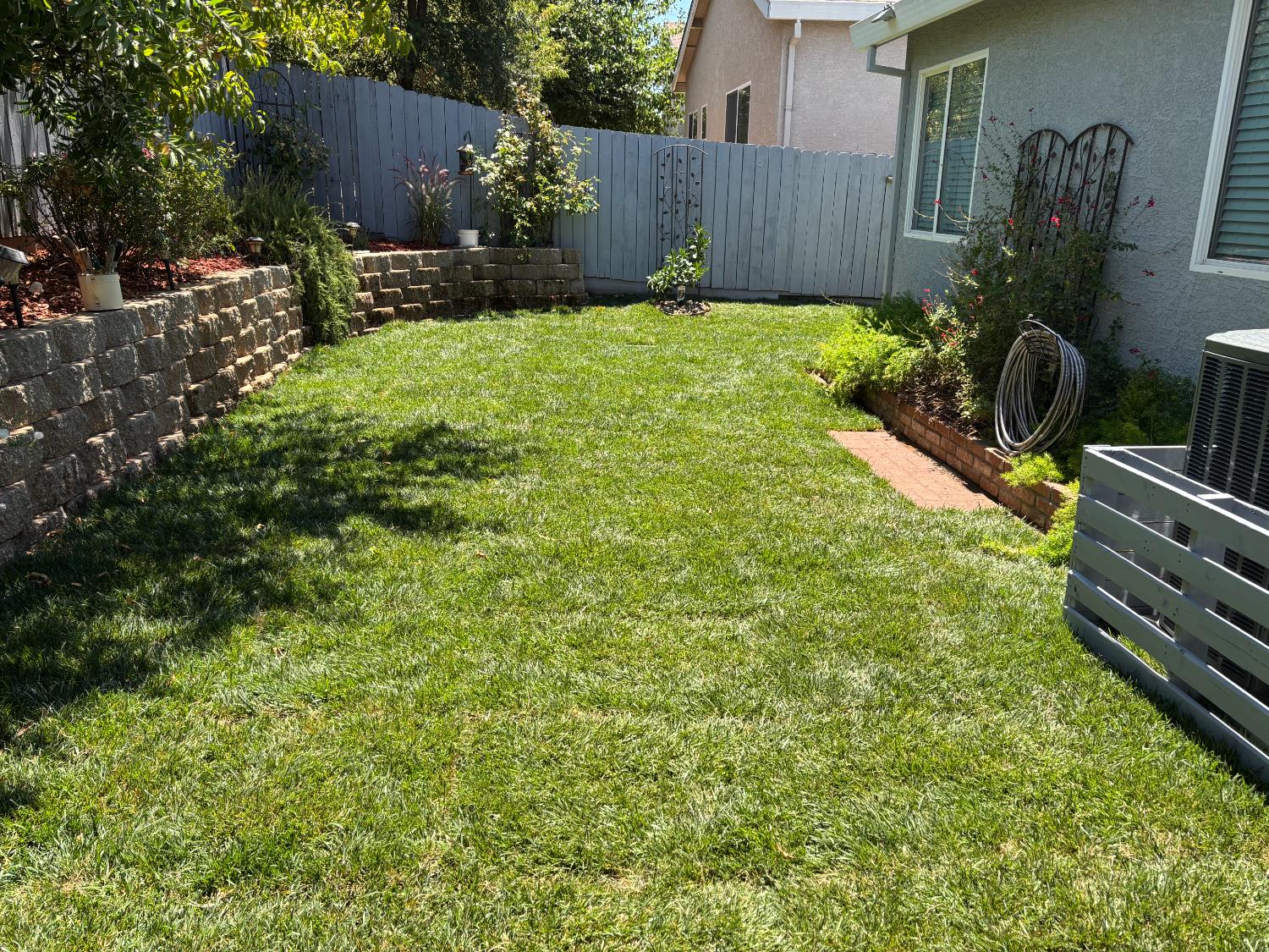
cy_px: 476
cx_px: 634
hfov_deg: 67.3
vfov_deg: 53.1
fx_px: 953
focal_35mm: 26
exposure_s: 1/887
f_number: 1.6
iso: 50
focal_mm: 5.96
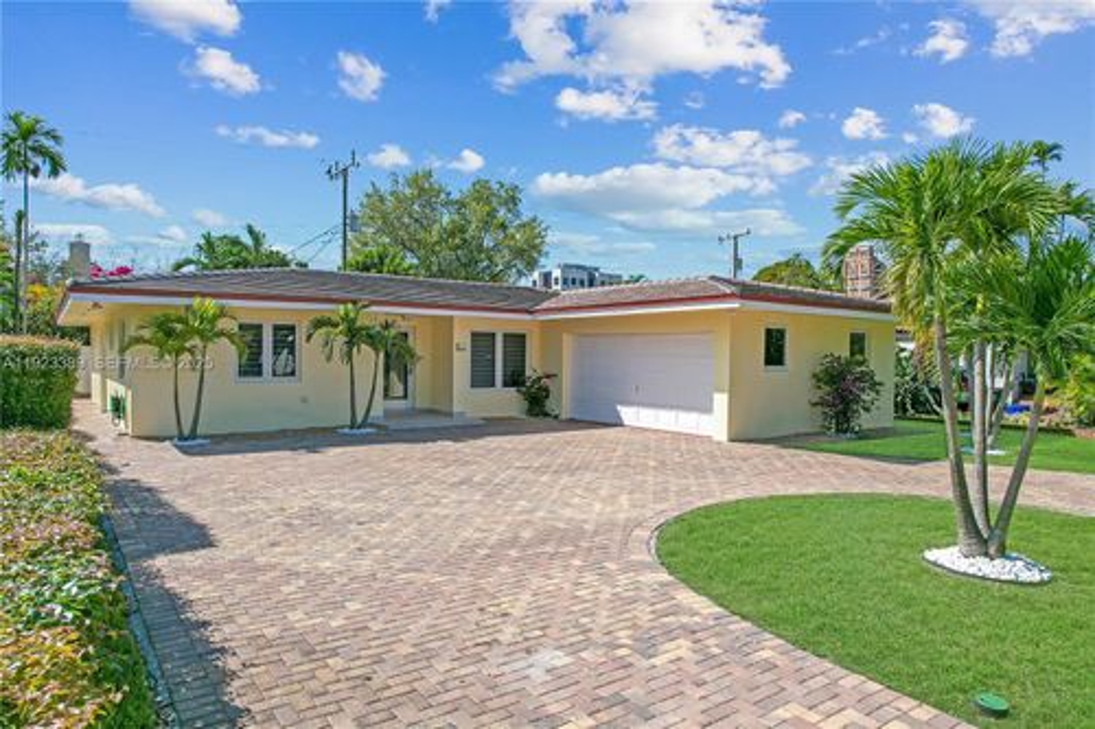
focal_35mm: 22
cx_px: 548
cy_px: 364
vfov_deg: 57.2
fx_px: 669
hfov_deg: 78.6
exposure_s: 1/1250
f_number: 2.8
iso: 100
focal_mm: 8.38
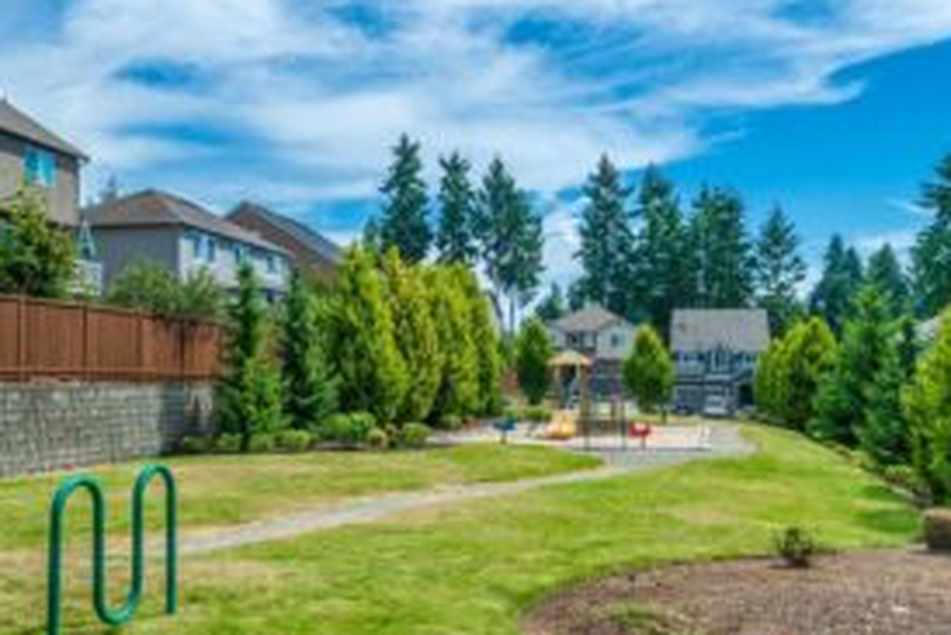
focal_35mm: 35
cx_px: 489
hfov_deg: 54.4
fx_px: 925
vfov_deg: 37.8
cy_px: 373
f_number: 8
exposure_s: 1/400
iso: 100
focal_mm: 24
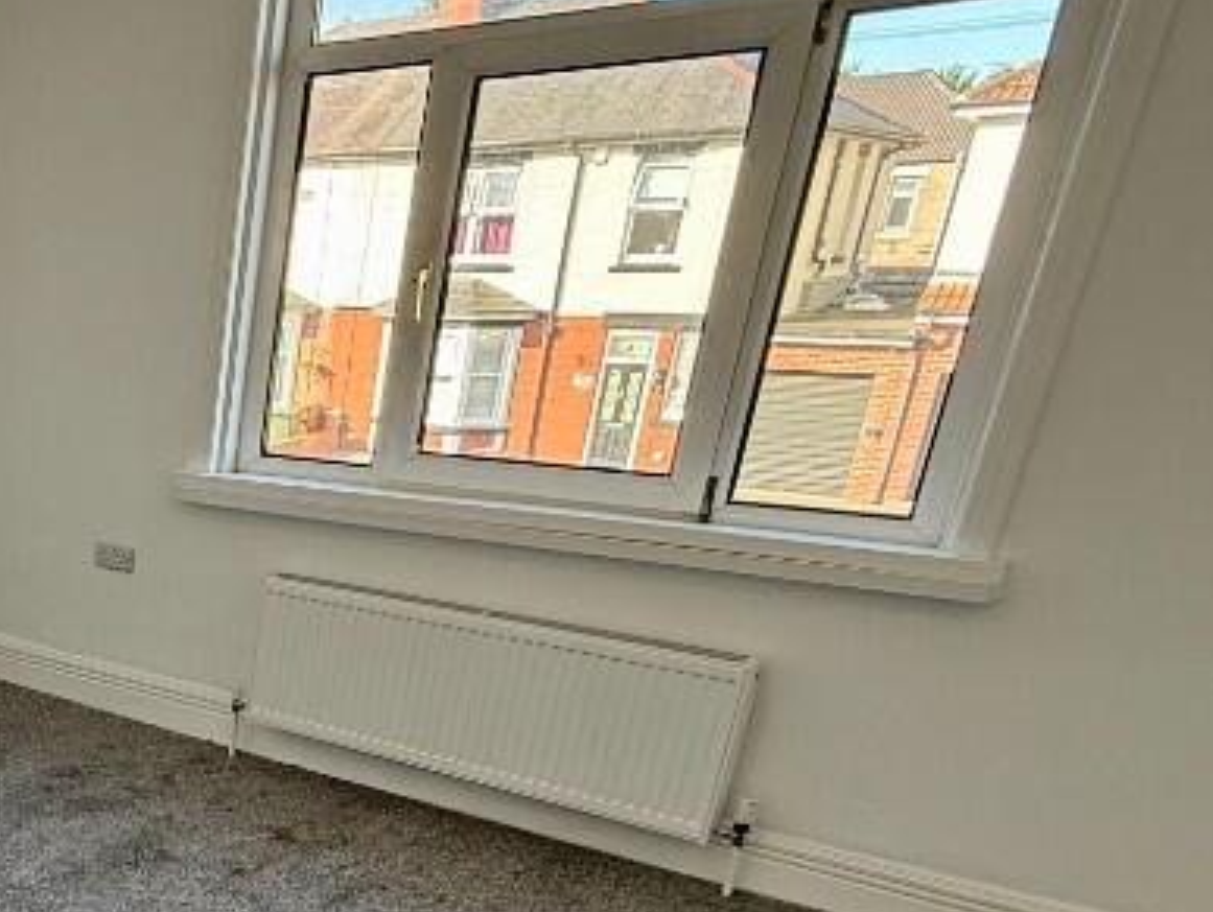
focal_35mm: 37
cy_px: 724
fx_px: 1298
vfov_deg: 37.4
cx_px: -219
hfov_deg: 38.2
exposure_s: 1/99
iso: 64
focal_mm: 2.22
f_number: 2.2
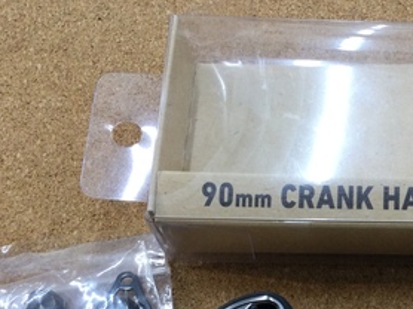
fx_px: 799
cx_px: 406
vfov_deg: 21.3
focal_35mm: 67
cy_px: 297
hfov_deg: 27.5
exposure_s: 1/30
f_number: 2.4
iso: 50
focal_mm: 3.3
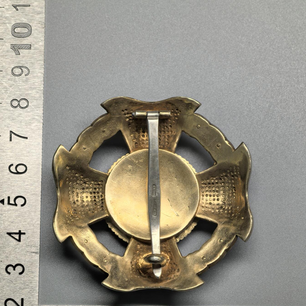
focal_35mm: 113
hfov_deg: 15.4
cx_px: 153
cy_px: 187
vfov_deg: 15.4
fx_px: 1130
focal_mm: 14.6
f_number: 3
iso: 50
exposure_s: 1/100
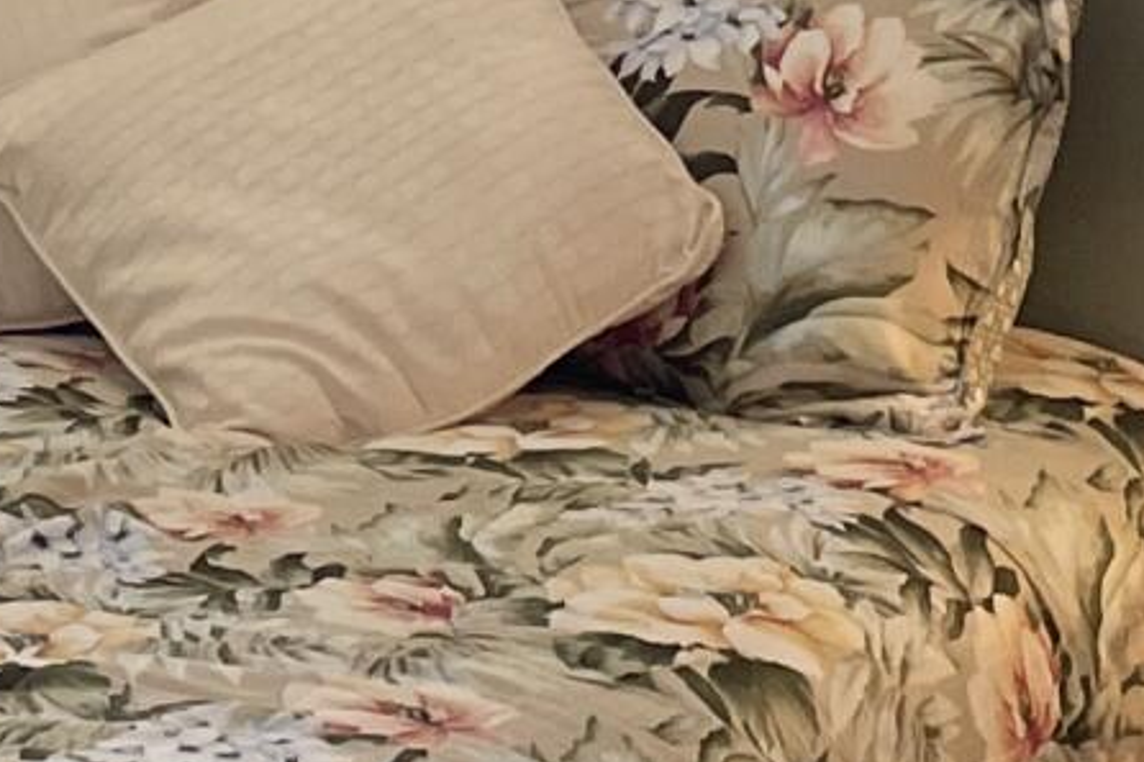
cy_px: -708
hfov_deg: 11.1
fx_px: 5781
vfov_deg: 7.3
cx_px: -172
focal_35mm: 182
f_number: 1.6
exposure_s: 1/120
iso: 125
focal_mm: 4.2
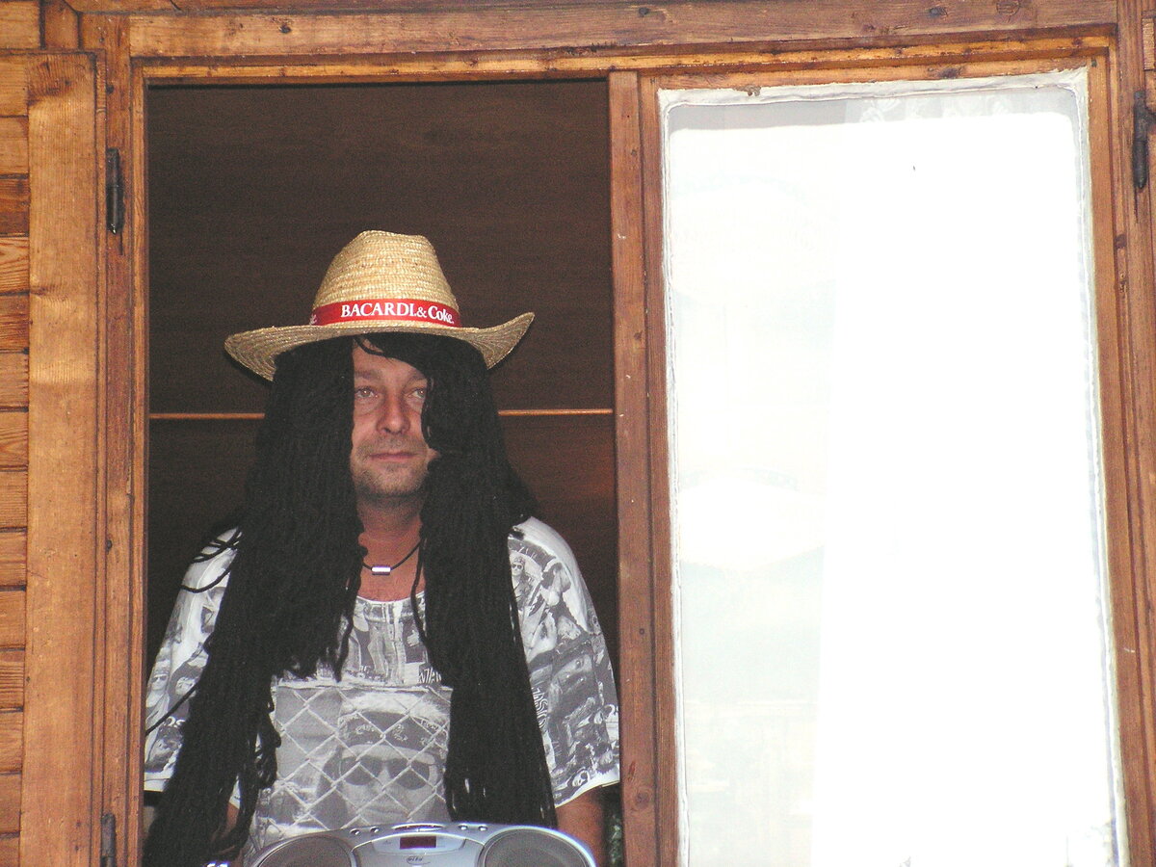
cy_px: 434
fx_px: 4809
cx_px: 578
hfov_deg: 13.7
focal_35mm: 144
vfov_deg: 10.3
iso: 160
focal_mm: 24
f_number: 3.4
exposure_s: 1/160
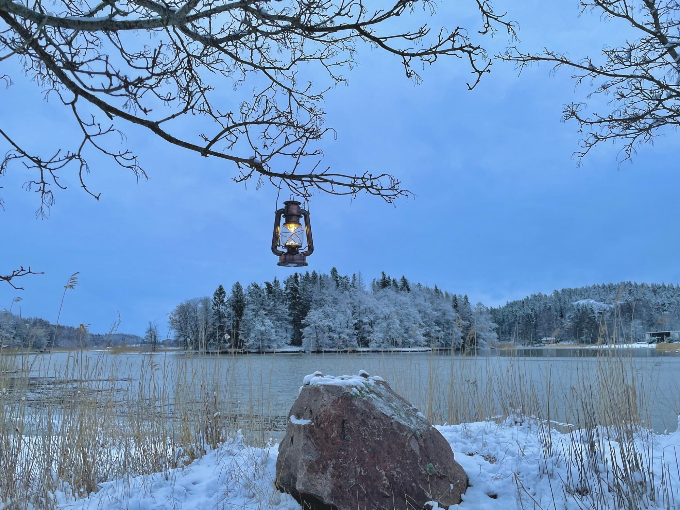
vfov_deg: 53.1
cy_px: 255
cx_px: 340
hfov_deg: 67.3
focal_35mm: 26
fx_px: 511
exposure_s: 1/121
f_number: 1.6
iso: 64
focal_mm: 4.2
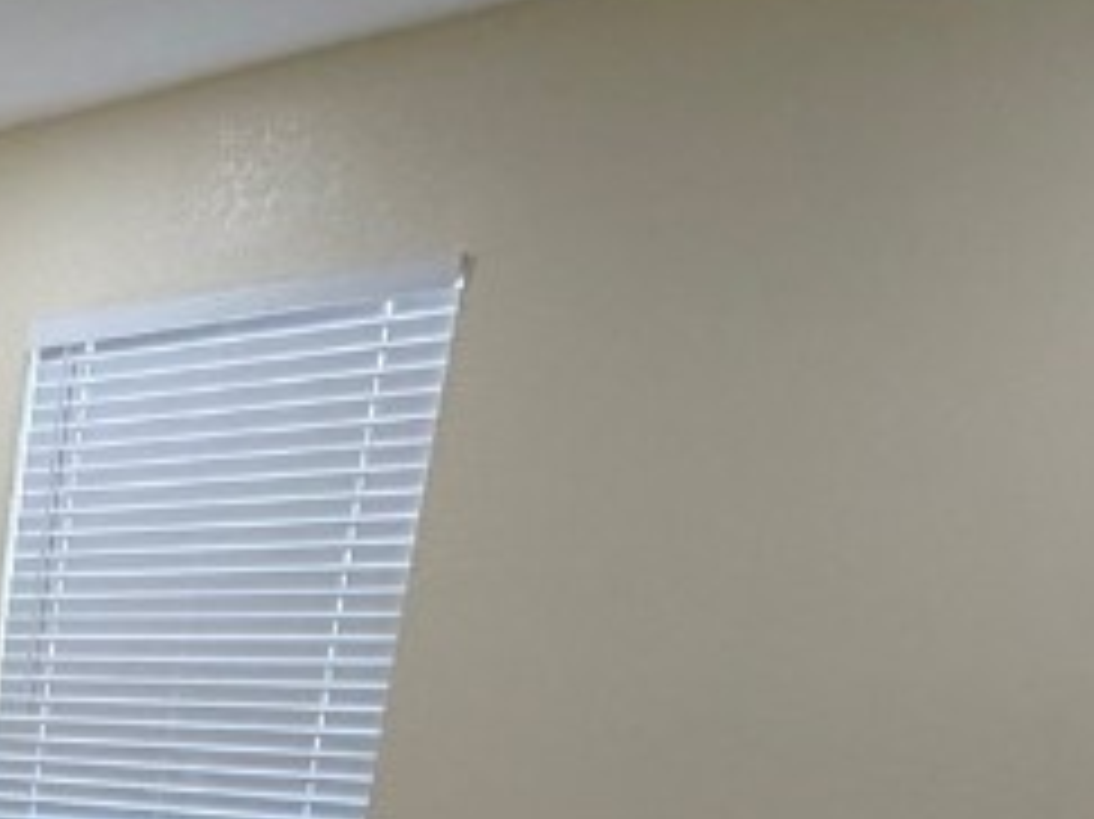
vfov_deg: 21.6
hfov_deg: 22.7
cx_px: -756
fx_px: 1864
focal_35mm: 59
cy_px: 1156
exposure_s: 1/120
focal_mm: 2.22
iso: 160
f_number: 2.2
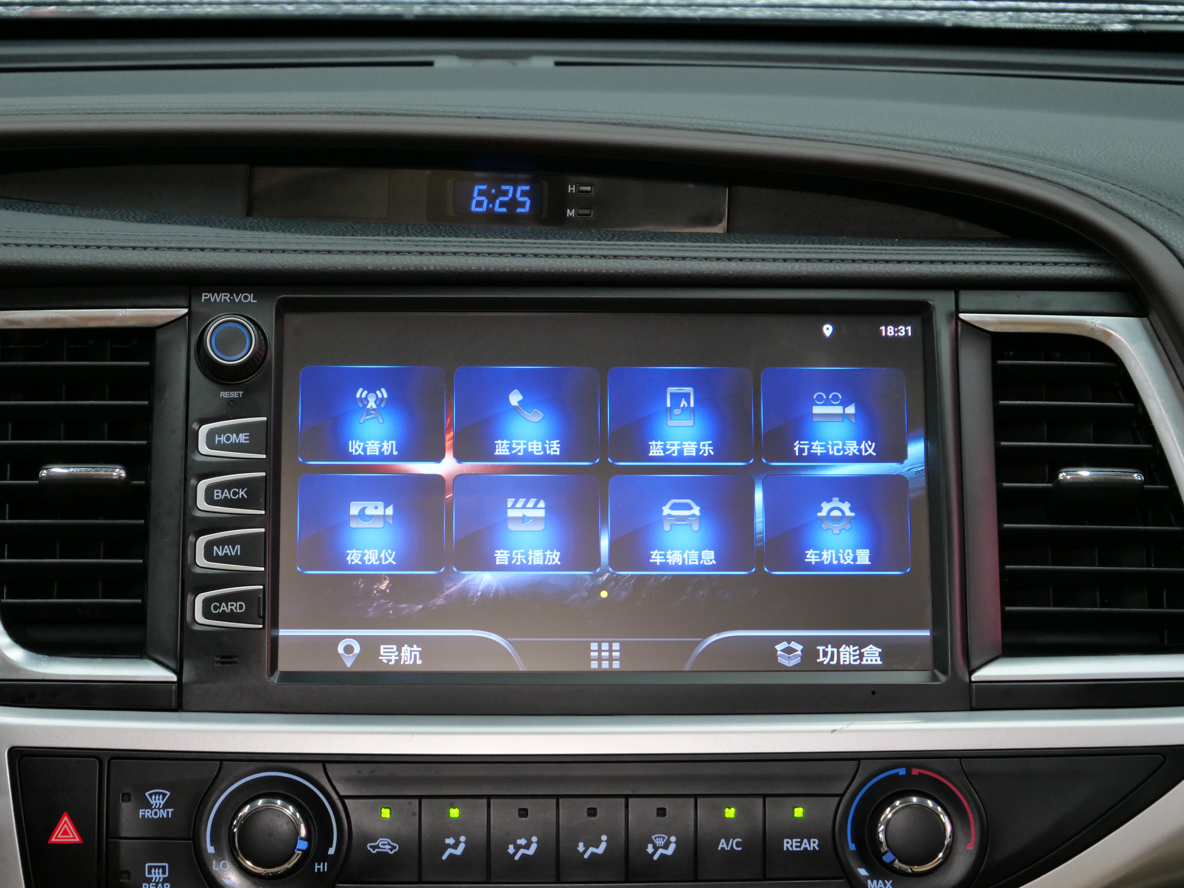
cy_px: 444
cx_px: 592
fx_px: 2736
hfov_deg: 24.4
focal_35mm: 80
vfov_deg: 18.4
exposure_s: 1/20
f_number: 5.5
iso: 800
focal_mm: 40
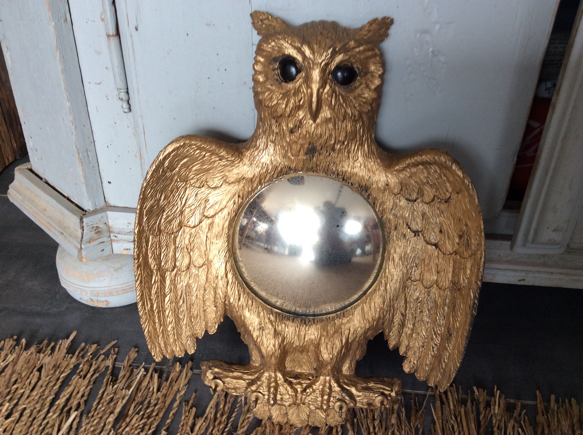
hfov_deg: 56.9
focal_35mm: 32
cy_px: 218
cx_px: 292
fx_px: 538
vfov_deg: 44.1
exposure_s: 1/33
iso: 32
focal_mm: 3.3
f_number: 2.4
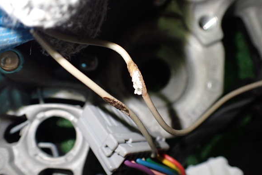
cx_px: 129
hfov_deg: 58.7
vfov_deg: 41.1
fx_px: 233
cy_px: 89
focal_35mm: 32
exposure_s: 1/125
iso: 500
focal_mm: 5.4
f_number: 2.3
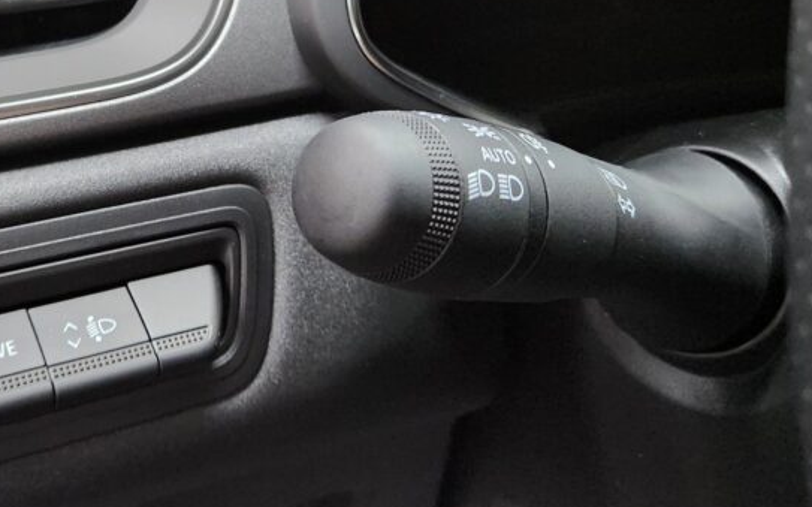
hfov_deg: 42.1
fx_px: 1018
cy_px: 51
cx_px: 200
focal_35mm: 46
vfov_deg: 27.0
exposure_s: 1/100
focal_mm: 5.4
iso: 800
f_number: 1.8
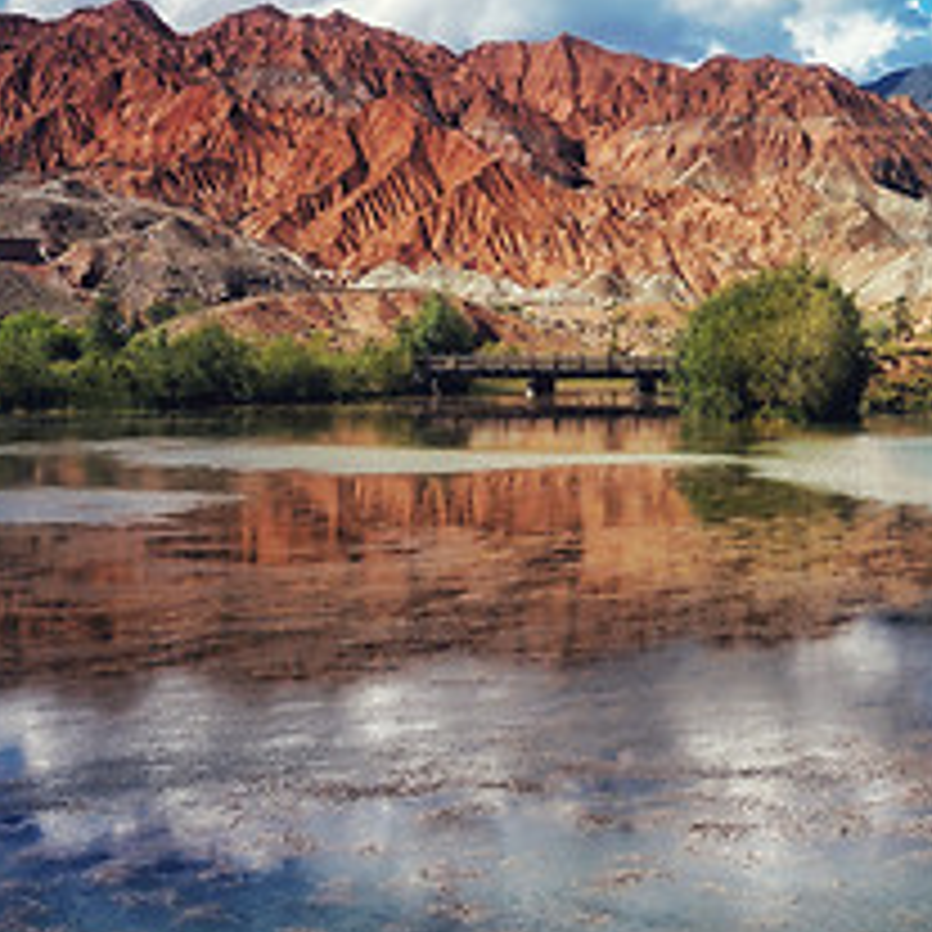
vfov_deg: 26.9
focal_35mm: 63
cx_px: 905
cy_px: 225
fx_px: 1919
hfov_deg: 26.1
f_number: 10
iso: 100
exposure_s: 1/250
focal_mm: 16
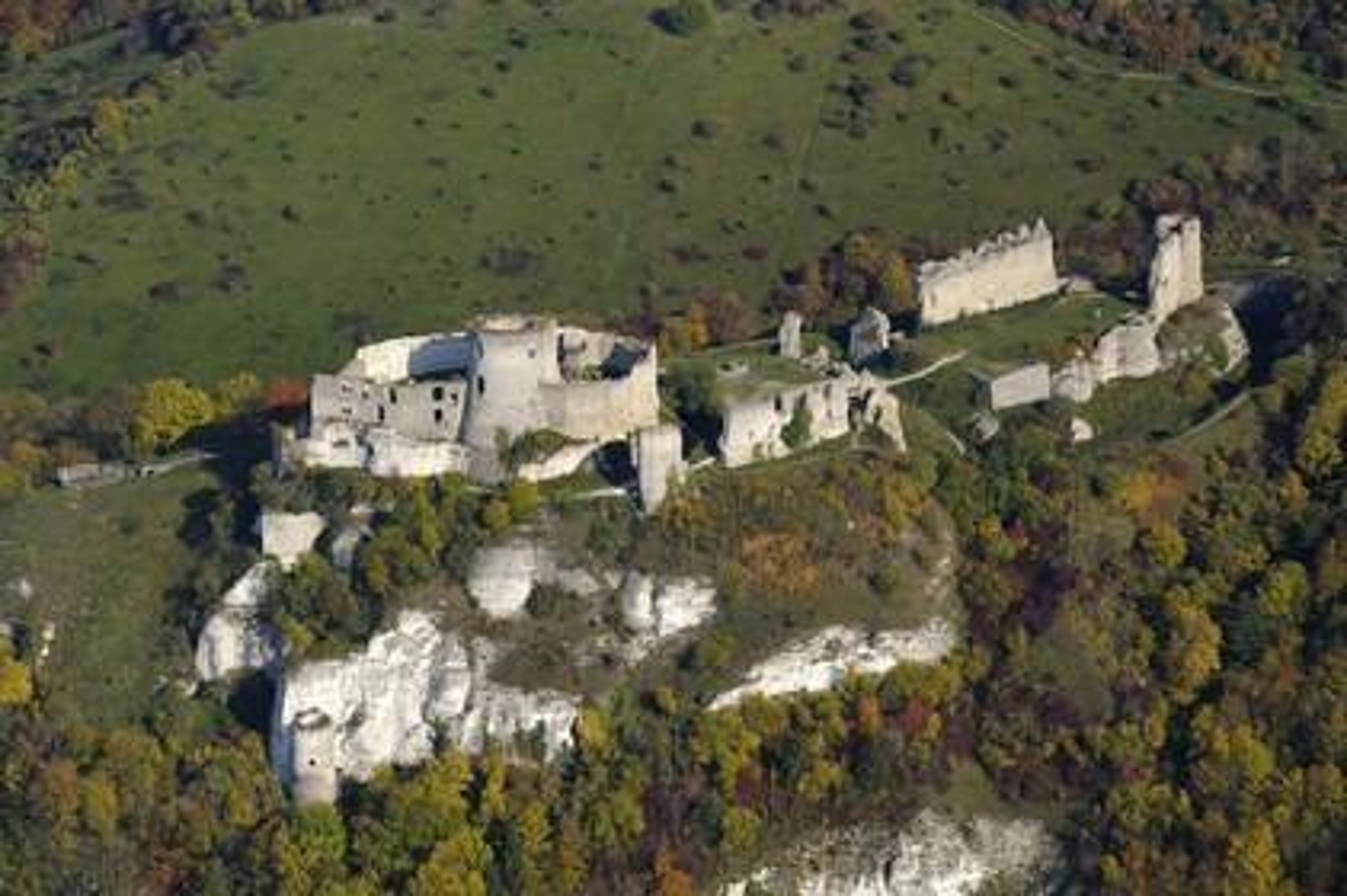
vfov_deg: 9.8
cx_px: 674
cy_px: 448
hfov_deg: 14.7
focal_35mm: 140
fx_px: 5234
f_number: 11
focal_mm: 140
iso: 400
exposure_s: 1/800
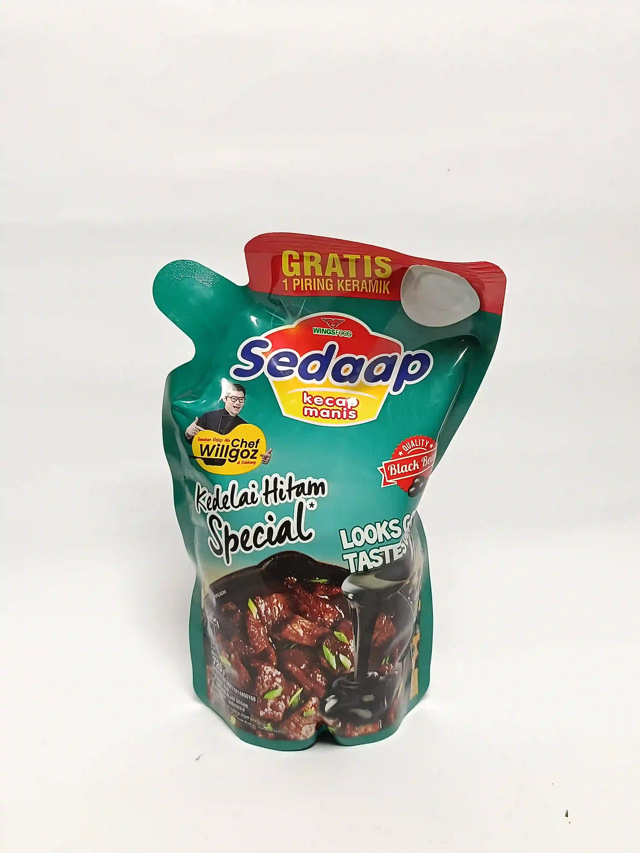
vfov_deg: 50.1
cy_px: 426
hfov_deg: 38.7
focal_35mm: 37
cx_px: 320
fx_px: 912
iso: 480
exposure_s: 1/100
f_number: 1.7
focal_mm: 5.24
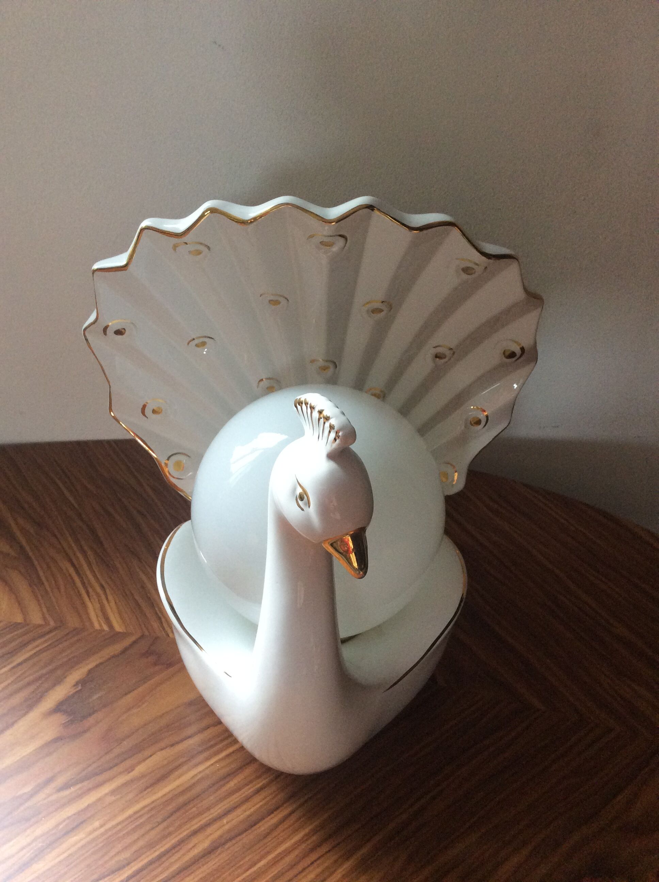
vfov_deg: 56.9
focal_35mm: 32
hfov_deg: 44.1
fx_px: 814
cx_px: 330
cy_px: 441
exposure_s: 1/25
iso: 125
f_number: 2.4
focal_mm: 3.3
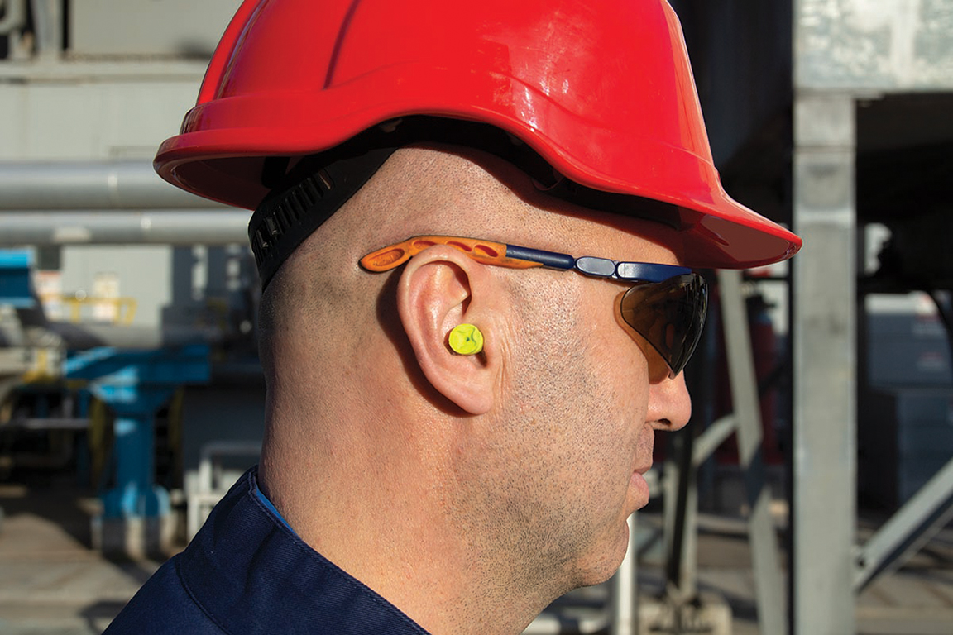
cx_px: 476
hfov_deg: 37.9
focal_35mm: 52
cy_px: 318
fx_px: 1390
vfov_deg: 25.8
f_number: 6.3
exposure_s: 1/1000
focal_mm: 35
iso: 100
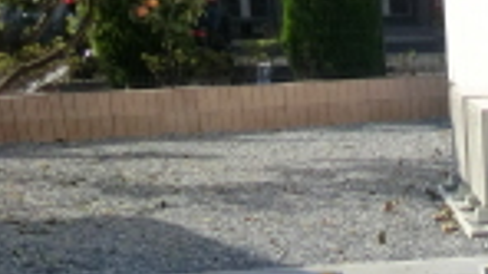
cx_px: 692
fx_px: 1461
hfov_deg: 17.4
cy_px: 591
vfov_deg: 9.8
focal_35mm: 113
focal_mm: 4.3
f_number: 7.5
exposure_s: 1/160
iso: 80
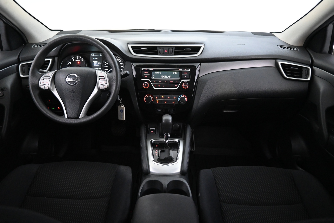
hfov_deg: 73.7
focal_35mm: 24
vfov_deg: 53.1
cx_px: 167
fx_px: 223
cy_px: 112
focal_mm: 16
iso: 3600
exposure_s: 1/25
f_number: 3.5
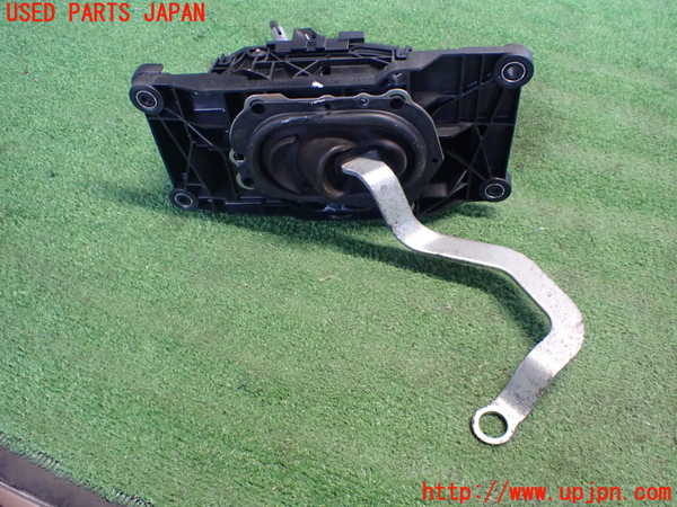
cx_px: 338
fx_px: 587
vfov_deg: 46.8
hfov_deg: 60.0
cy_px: 254
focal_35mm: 30
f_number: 2.3
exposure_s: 1/30
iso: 800
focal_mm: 5.4
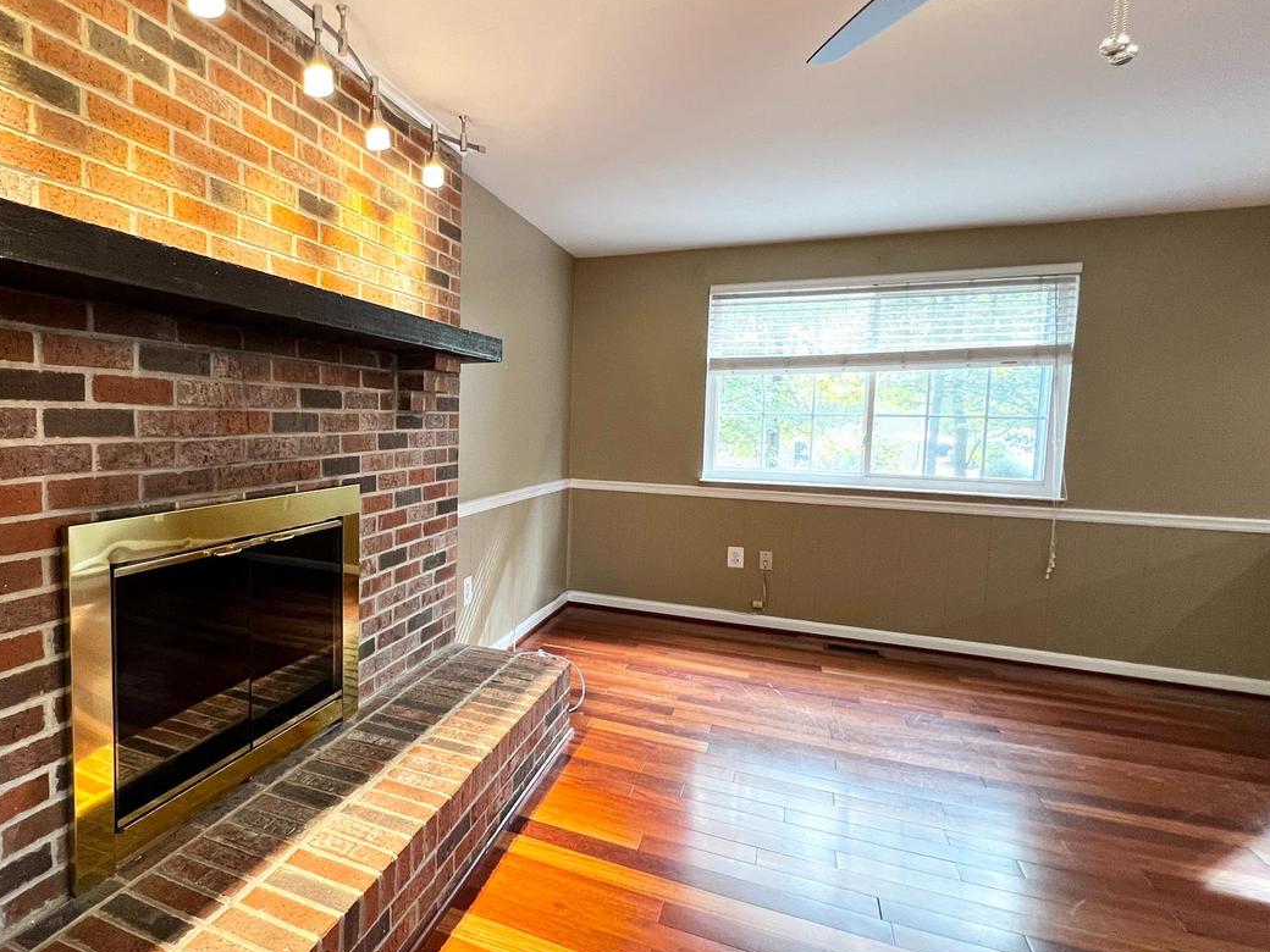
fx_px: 660
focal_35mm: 18
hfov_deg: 85.7
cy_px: 475
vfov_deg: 71.6
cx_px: 460
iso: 320
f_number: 1.8
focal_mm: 1.57
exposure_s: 1/60
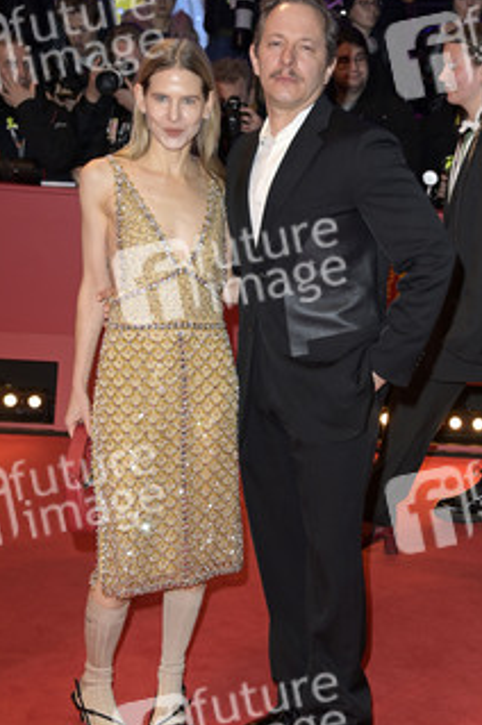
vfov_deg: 29.3
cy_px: 386
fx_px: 1389
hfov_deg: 19.7
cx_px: 296
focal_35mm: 69
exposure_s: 1/250
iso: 800
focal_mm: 55
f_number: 5
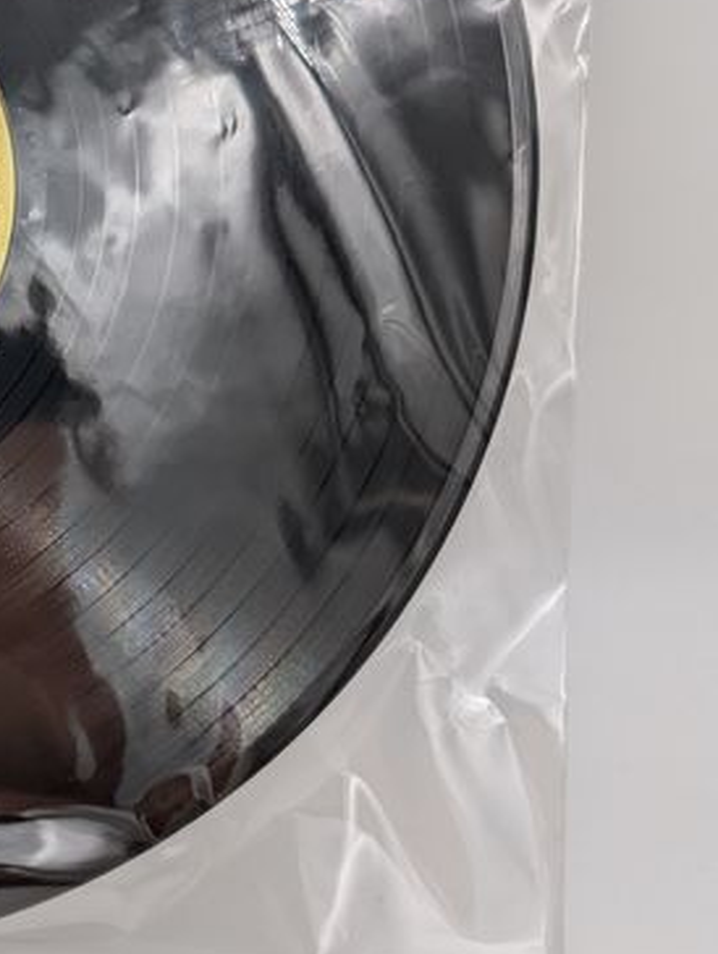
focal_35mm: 66
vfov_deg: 29.2
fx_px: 1821
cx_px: -245
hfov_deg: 20.2
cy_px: 349
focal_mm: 6.9
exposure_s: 1/79
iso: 53
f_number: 1.68
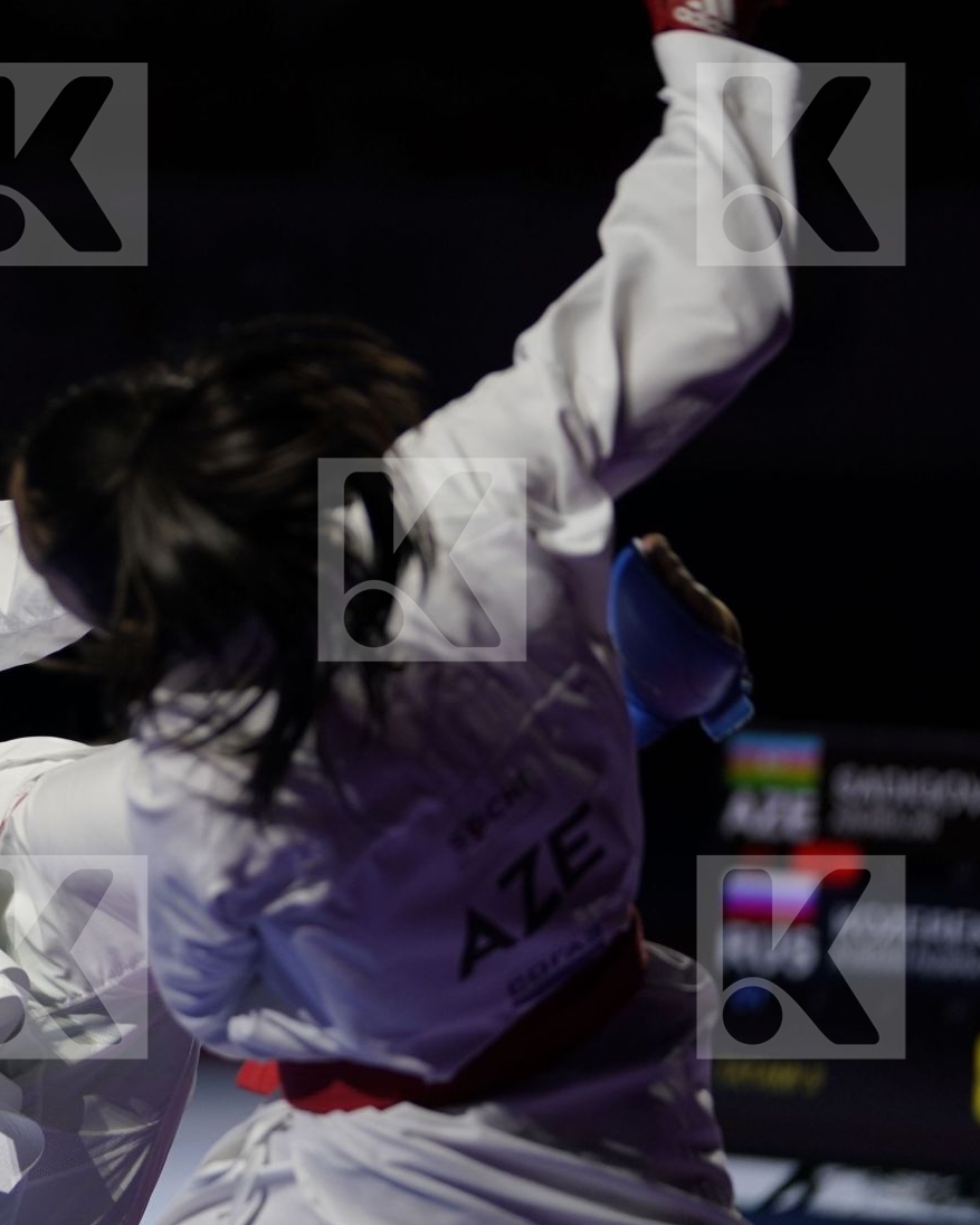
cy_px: 560
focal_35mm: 205
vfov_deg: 9.4
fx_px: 7431
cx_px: 44
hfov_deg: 7.5
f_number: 2.8
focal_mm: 133
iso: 640
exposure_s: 1/1000
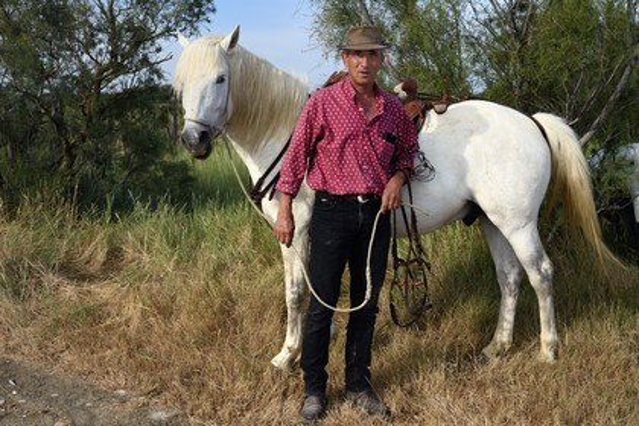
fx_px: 745
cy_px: 213
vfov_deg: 31.9
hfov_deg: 46.4
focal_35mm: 42
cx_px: 320
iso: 200
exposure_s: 1/320
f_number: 8
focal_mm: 42
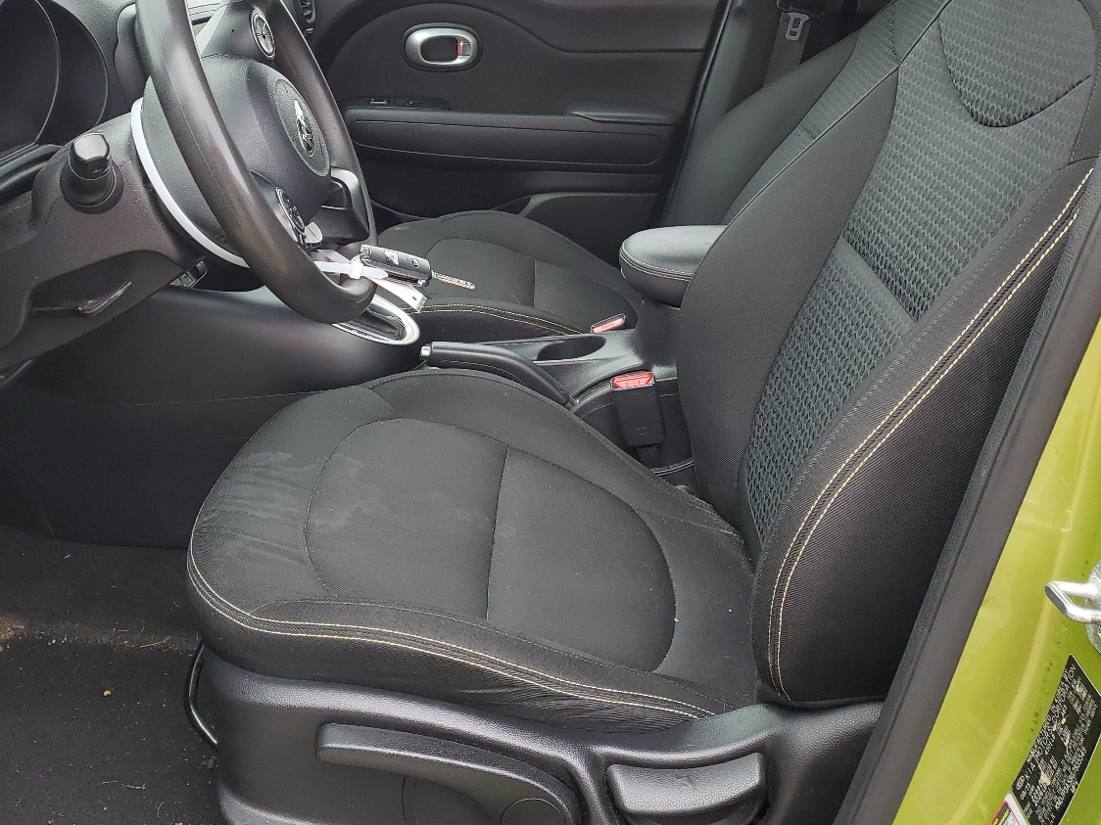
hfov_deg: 49.7
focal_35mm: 37
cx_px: 426
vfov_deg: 38.1
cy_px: 250
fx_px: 1177
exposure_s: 1/120
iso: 52
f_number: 1.5
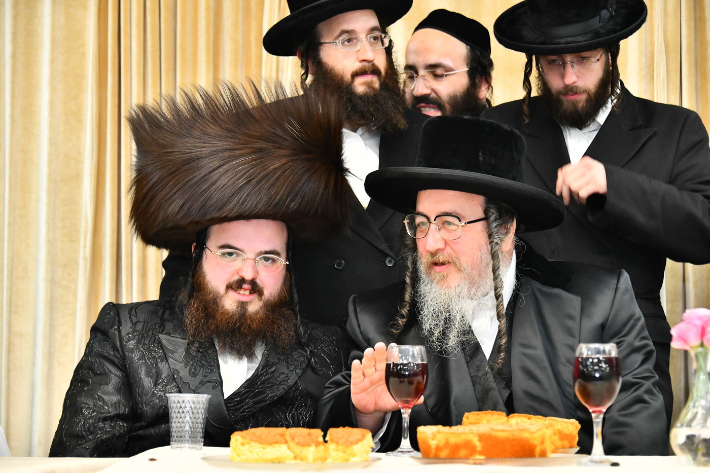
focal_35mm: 116
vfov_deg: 11.8
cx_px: 355
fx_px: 2287
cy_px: 236
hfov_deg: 17.6
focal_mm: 116
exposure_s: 1/200
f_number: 5.6
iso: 3200
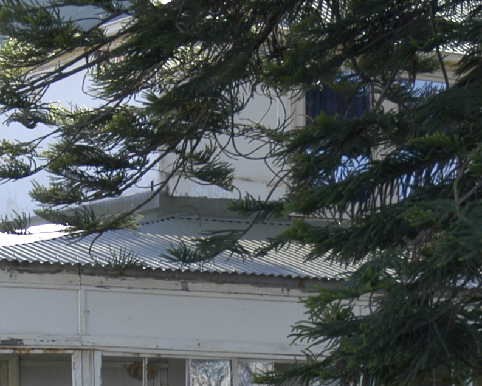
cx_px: 405
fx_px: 2283
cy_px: 477
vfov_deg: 9.5
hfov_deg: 12.0
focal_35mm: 160
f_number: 5.6
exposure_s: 1/125
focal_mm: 30
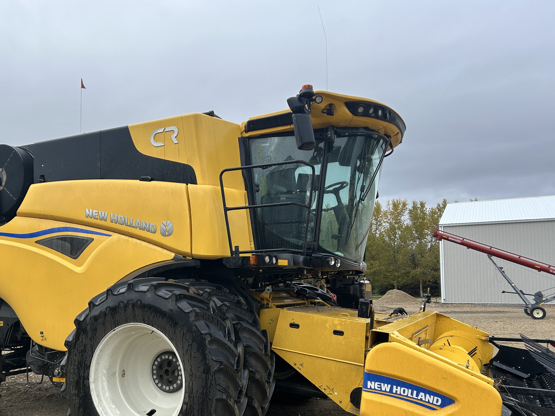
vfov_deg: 42.6
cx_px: 209
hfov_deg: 54.7
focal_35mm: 33
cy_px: 259
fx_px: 529
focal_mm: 5.7
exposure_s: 1/1901
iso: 50
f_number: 1.5
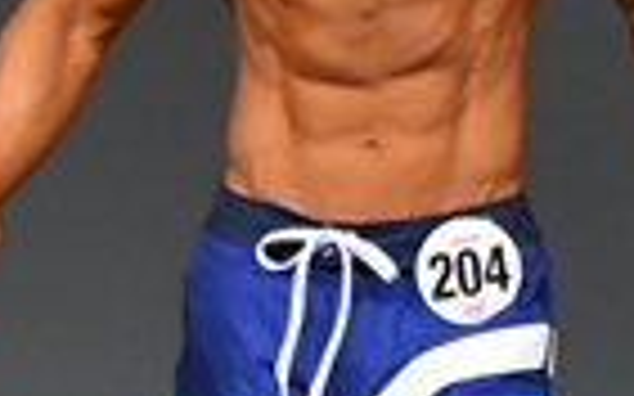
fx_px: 33265
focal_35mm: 1926
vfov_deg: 0.7
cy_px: 400
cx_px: 623
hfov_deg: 1.1
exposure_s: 1/400
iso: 4000
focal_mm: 230
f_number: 5.6
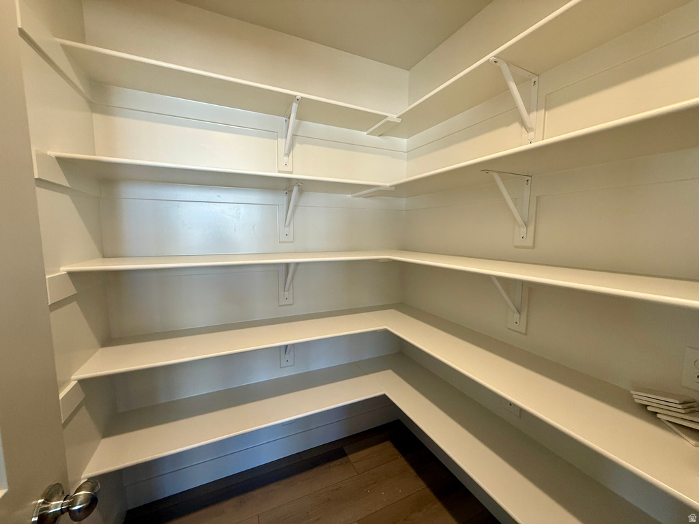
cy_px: 262
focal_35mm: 14
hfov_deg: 102.1
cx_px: 350
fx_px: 283
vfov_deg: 85.7
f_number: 2.2
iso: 200
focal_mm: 2.22
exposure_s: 1/120
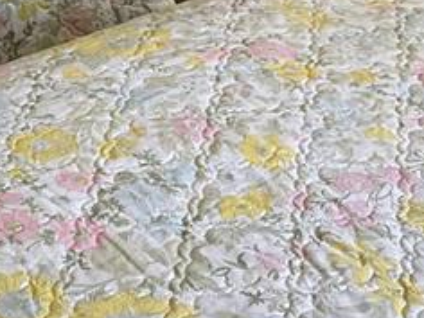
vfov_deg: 11.1
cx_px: -9
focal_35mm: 126
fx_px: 1543
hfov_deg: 15.3
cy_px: -210
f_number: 1.8
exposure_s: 1/60
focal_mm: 3
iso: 50
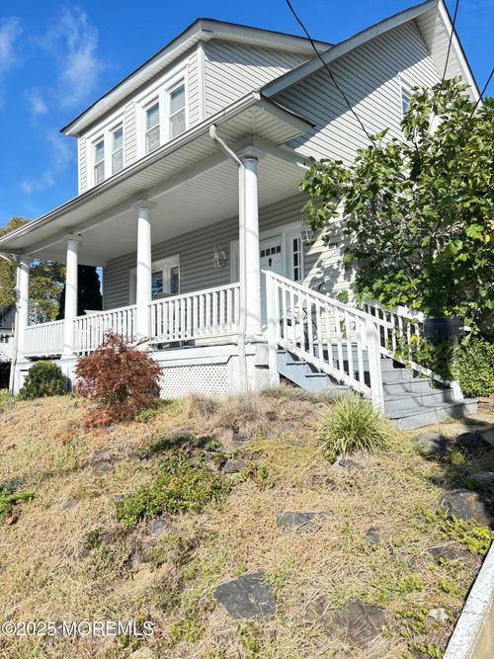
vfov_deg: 67.3
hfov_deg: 53.0
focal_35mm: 26
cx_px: 247
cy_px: 330
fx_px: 495
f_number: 1.6
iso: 50
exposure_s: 1/1152
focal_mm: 5.96
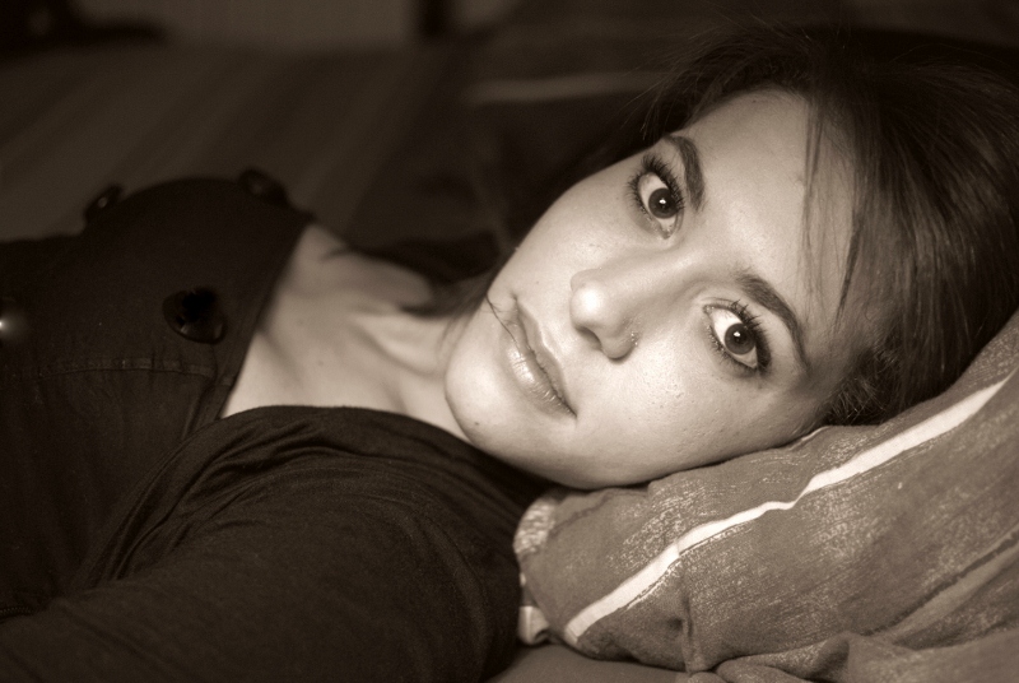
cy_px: 342
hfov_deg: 37.8
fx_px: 1488
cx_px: 510
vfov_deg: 25.8
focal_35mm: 52
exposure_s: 1/60
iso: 360
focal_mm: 35
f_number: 1.8
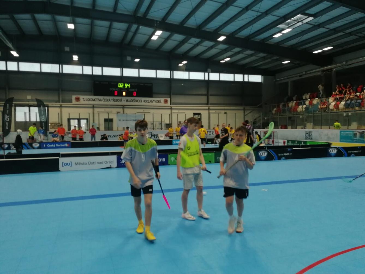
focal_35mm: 27
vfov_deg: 51.4
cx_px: 182
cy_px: 137
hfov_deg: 65.3
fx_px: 285
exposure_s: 1/50
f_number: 2.2
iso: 100
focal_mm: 3.95
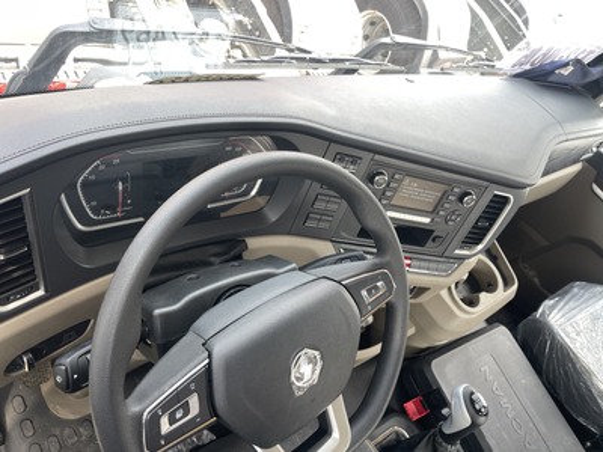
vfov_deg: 54.9
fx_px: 435
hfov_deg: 69.4
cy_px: 226
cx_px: 302
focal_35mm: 25
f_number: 1.6
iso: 32
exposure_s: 1/147
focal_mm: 5.1
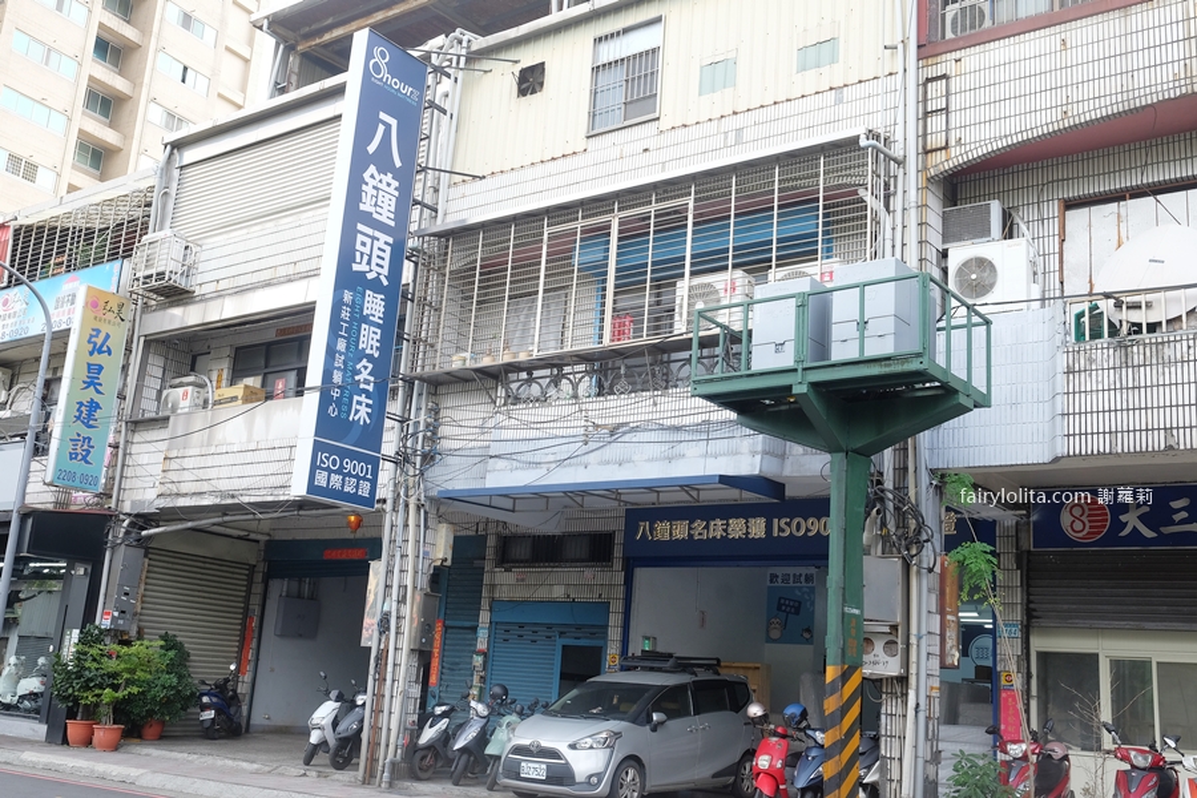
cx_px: 598
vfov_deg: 37.9
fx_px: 1164
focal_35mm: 35
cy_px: 399
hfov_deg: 54.4
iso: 320
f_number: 5.6
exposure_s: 1/140
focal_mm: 23
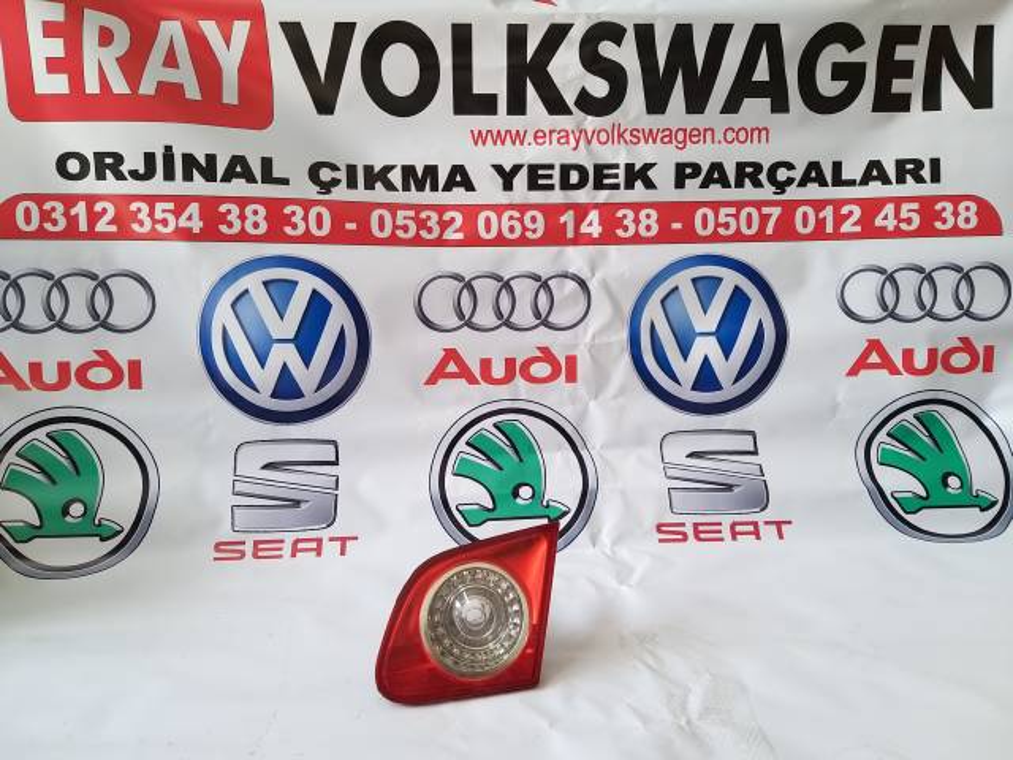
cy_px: 380
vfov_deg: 51.4
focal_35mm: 27
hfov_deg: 65.3
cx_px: 506
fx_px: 790
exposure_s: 1/167
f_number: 1.7
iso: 50
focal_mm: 3.93
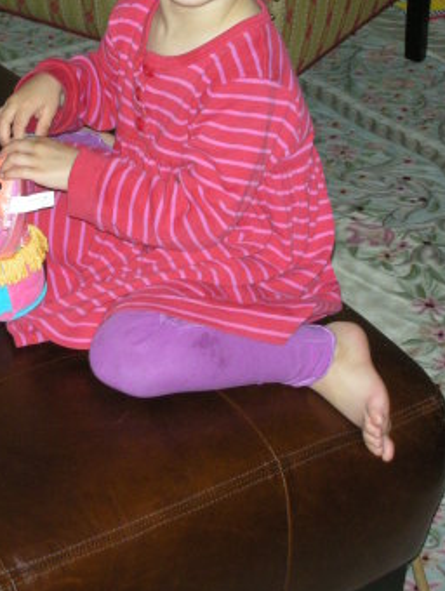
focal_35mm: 95
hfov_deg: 15.5
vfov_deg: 20.5
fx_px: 1624
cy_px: 196
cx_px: 103
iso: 227
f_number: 3.7
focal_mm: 10.1
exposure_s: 1/120
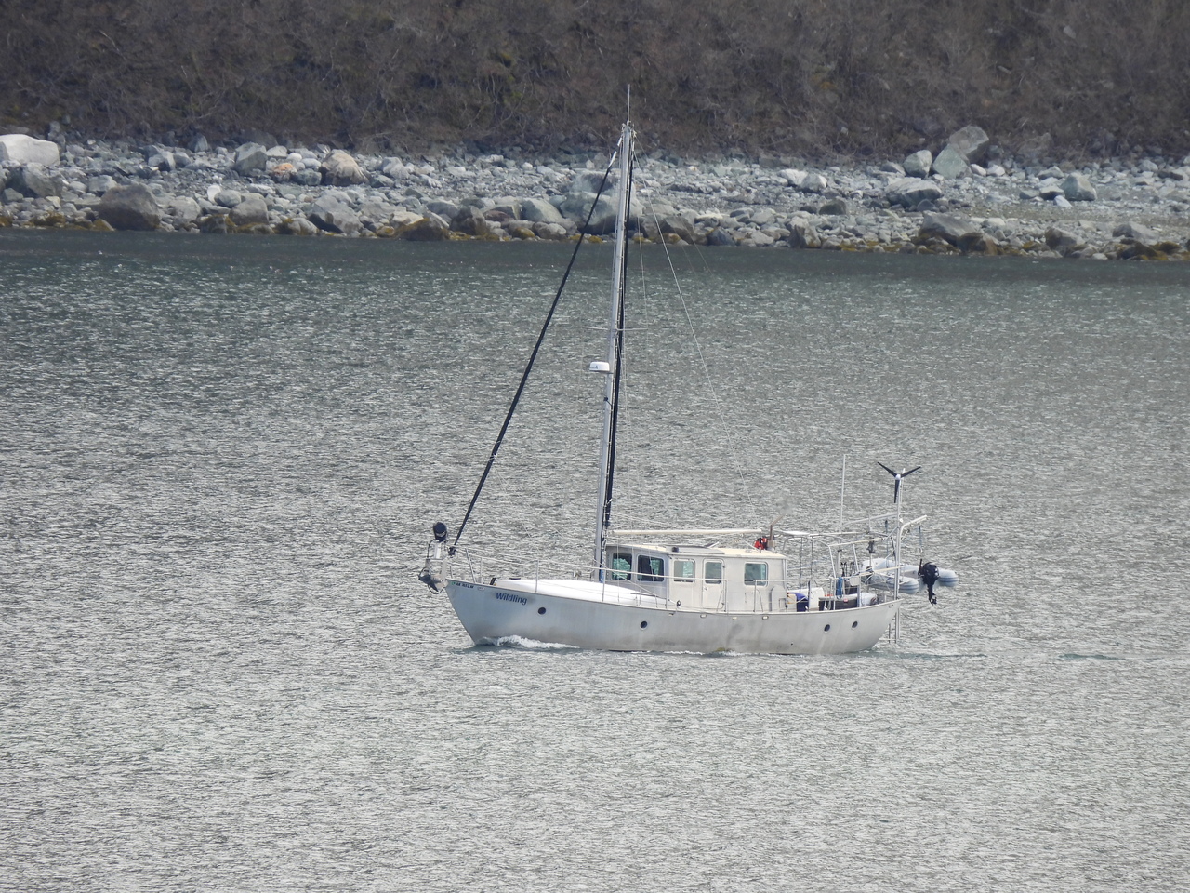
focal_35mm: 1200
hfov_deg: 1.7
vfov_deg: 1.2
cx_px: 595
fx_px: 41253
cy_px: 446
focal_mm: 214
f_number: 6.3
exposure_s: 1/500
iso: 180
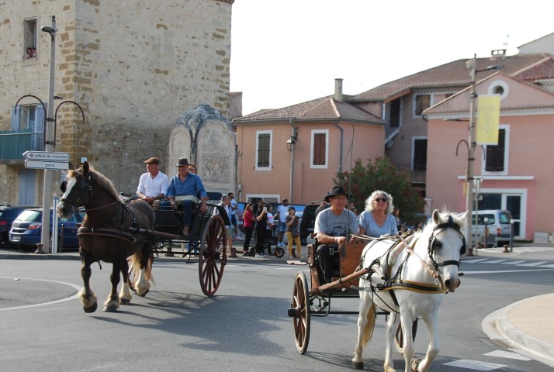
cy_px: 226
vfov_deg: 22.7
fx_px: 926
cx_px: 291
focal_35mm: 60
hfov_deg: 33.3
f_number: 6.3
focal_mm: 32
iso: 100
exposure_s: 1/160
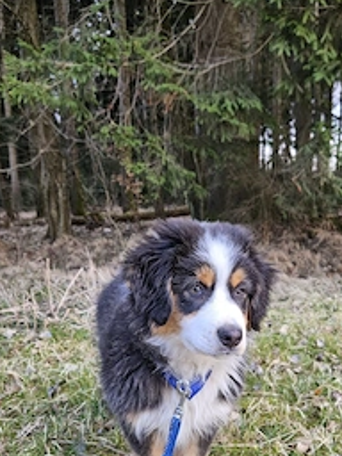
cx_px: 230
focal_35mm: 36
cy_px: 333
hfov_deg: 39.2
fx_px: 474
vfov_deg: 49.6
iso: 40
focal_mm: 5.4
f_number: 1.8
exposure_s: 1/101
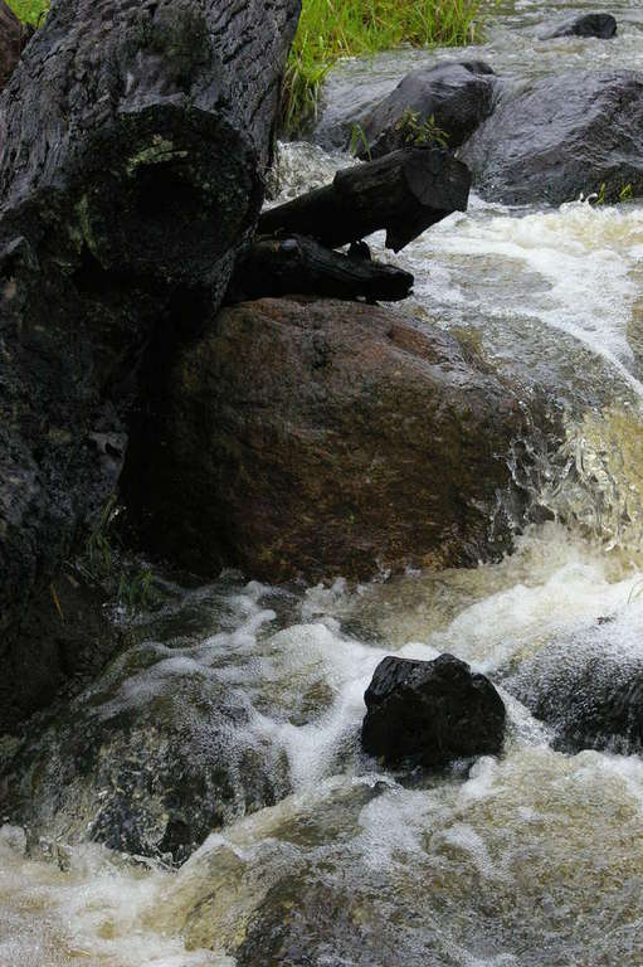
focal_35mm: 120
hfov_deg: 11.4
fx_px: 3219
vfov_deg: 17.1
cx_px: 322
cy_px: 484
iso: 1600
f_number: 13
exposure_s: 1/500
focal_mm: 80
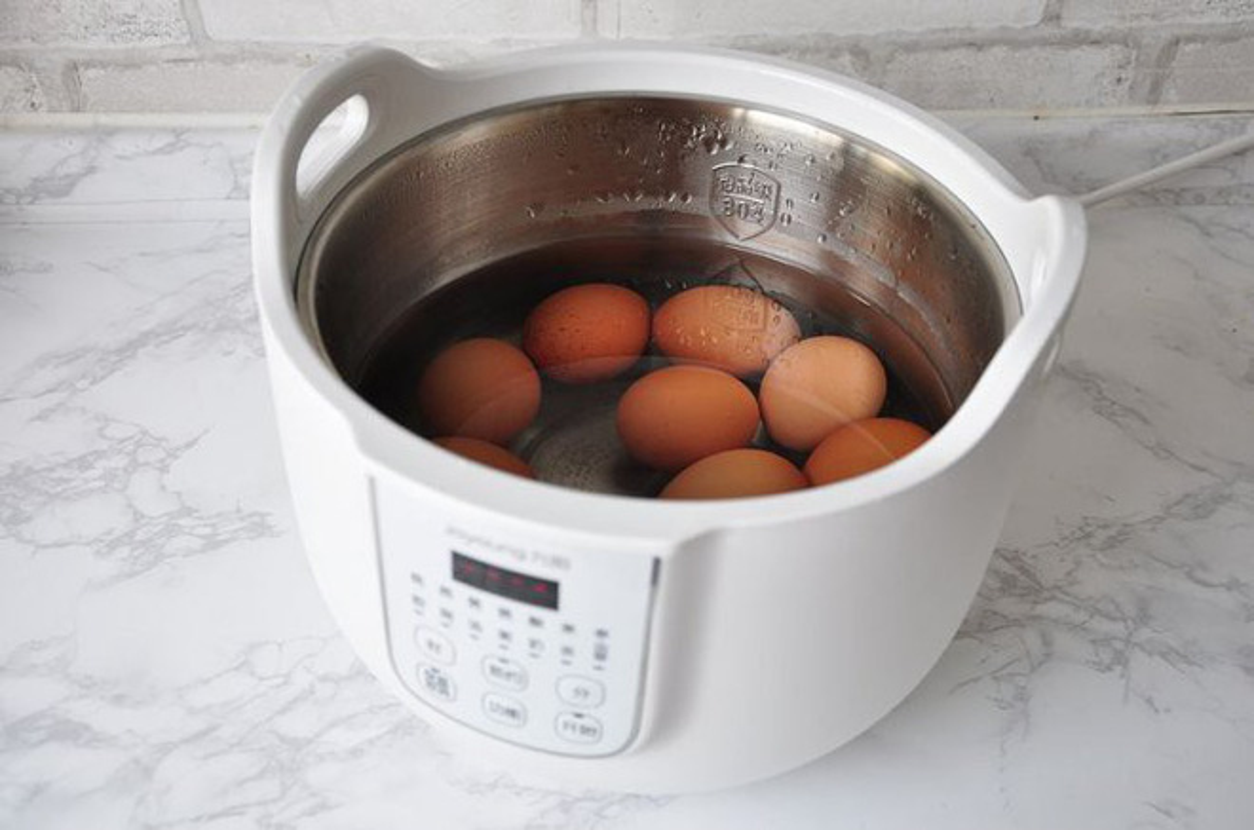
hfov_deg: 39.0
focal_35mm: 51
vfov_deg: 26.4
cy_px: 415
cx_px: 627
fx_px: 1773
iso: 500
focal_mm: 34
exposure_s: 1/50
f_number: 5
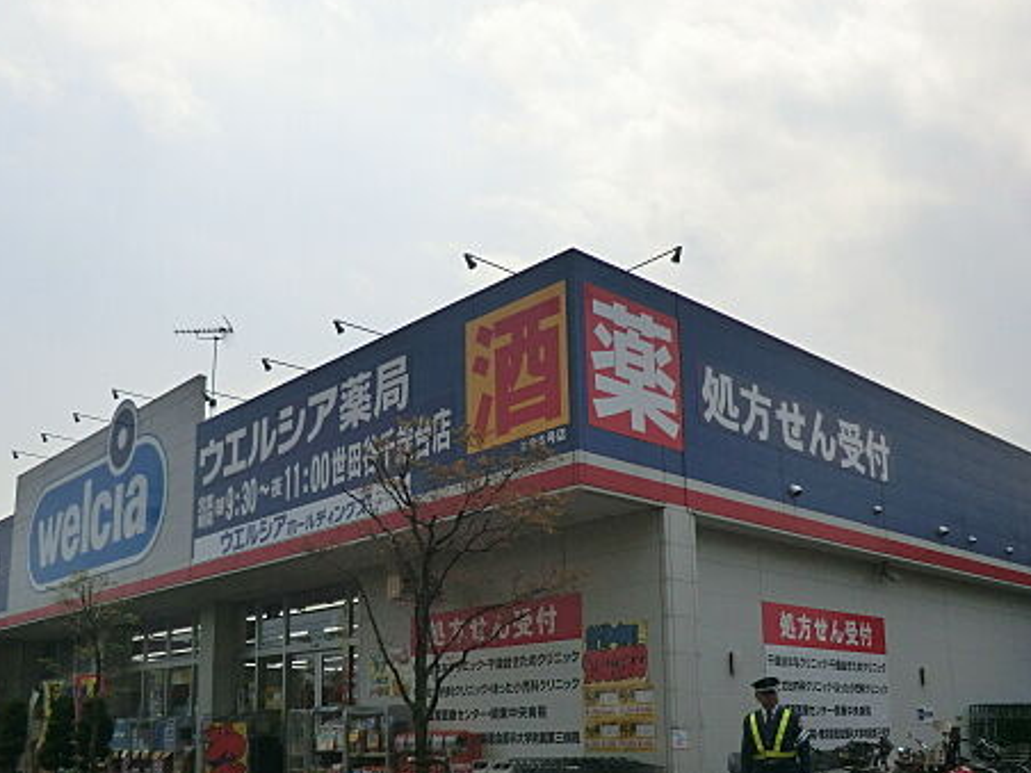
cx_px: 484
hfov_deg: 53.9
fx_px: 1013
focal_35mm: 34
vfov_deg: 41.1
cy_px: 534
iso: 80
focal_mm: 4.3
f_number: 7.5
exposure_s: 1/500
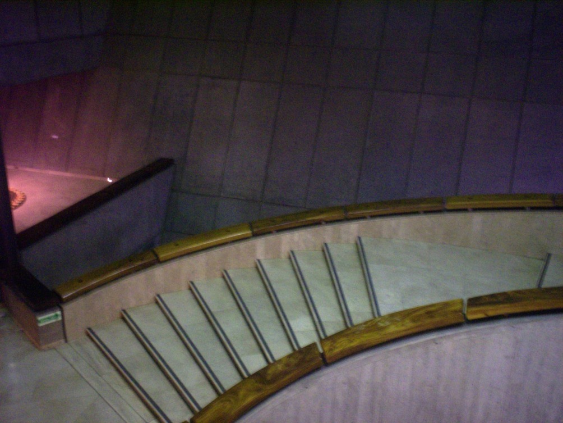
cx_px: 282
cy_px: 212
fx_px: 586
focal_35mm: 36
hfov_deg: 51.4
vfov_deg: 39.7
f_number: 4.5
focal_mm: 6
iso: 200
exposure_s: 1/2
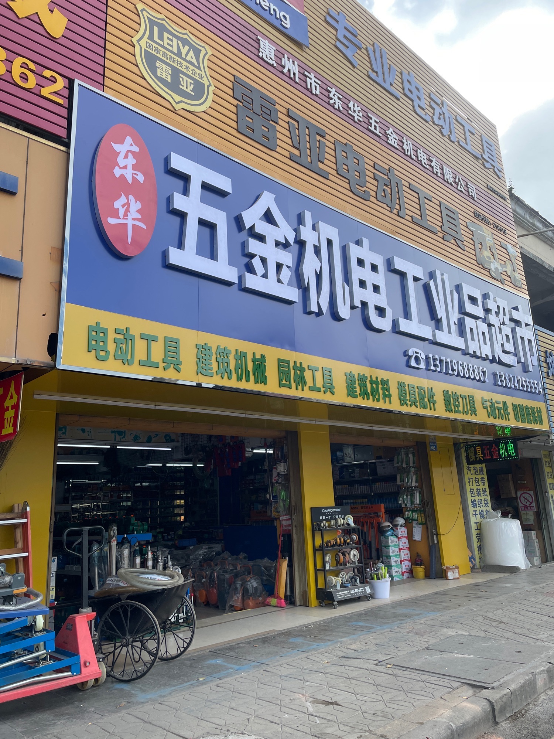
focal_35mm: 26
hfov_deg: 53.1
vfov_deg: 67.3
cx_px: 277
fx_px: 555
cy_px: 370
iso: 32
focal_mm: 4.2
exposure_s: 1/979
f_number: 1.6
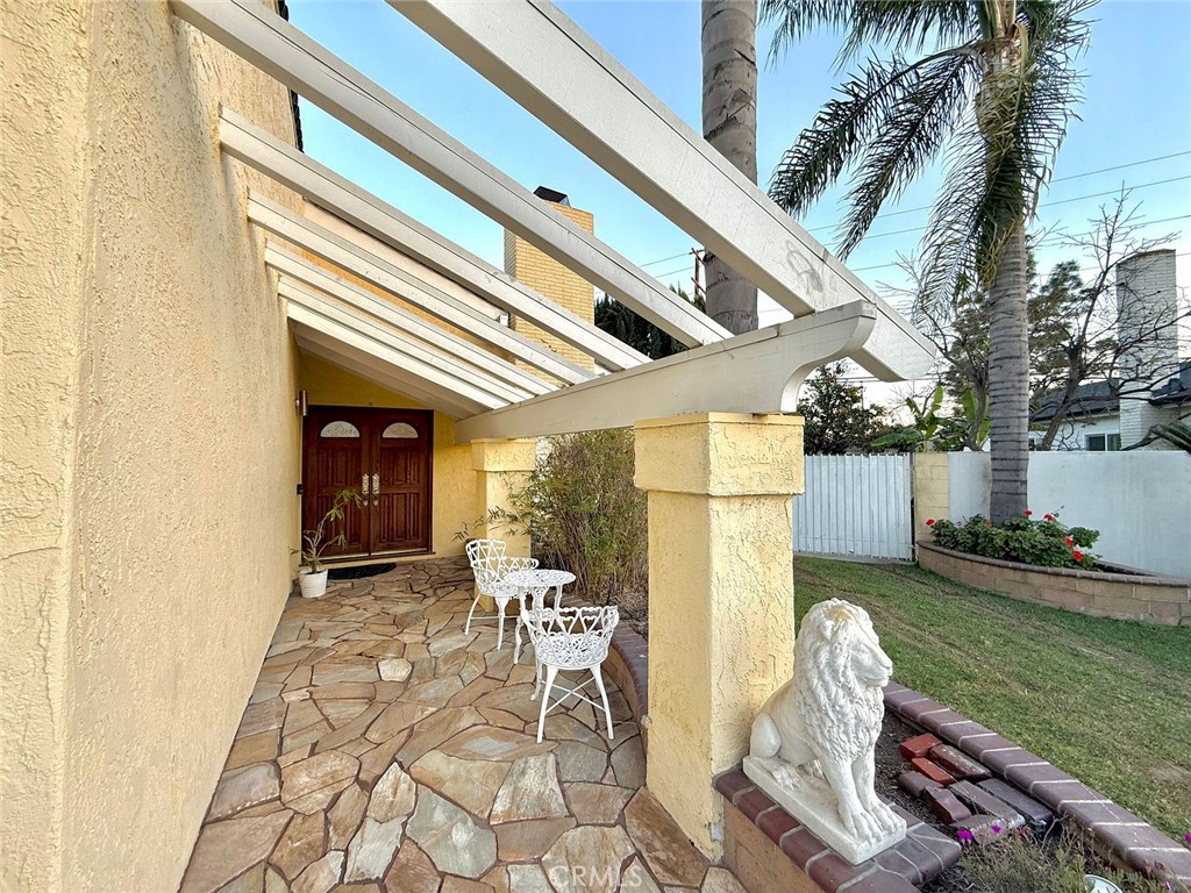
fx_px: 482
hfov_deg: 102.1
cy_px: 446
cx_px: 596
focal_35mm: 14
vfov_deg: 85.7
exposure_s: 1/99
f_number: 2.2
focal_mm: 2.22
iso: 50
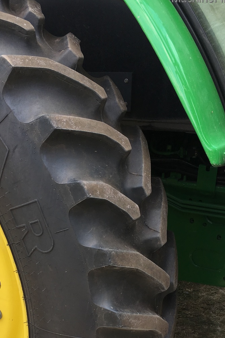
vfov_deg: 41.6
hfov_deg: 29.0
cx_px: 75
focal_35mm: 46
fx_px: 431
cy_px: 251
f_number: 2.2
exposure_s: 1/434
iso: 25
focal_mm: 4.15
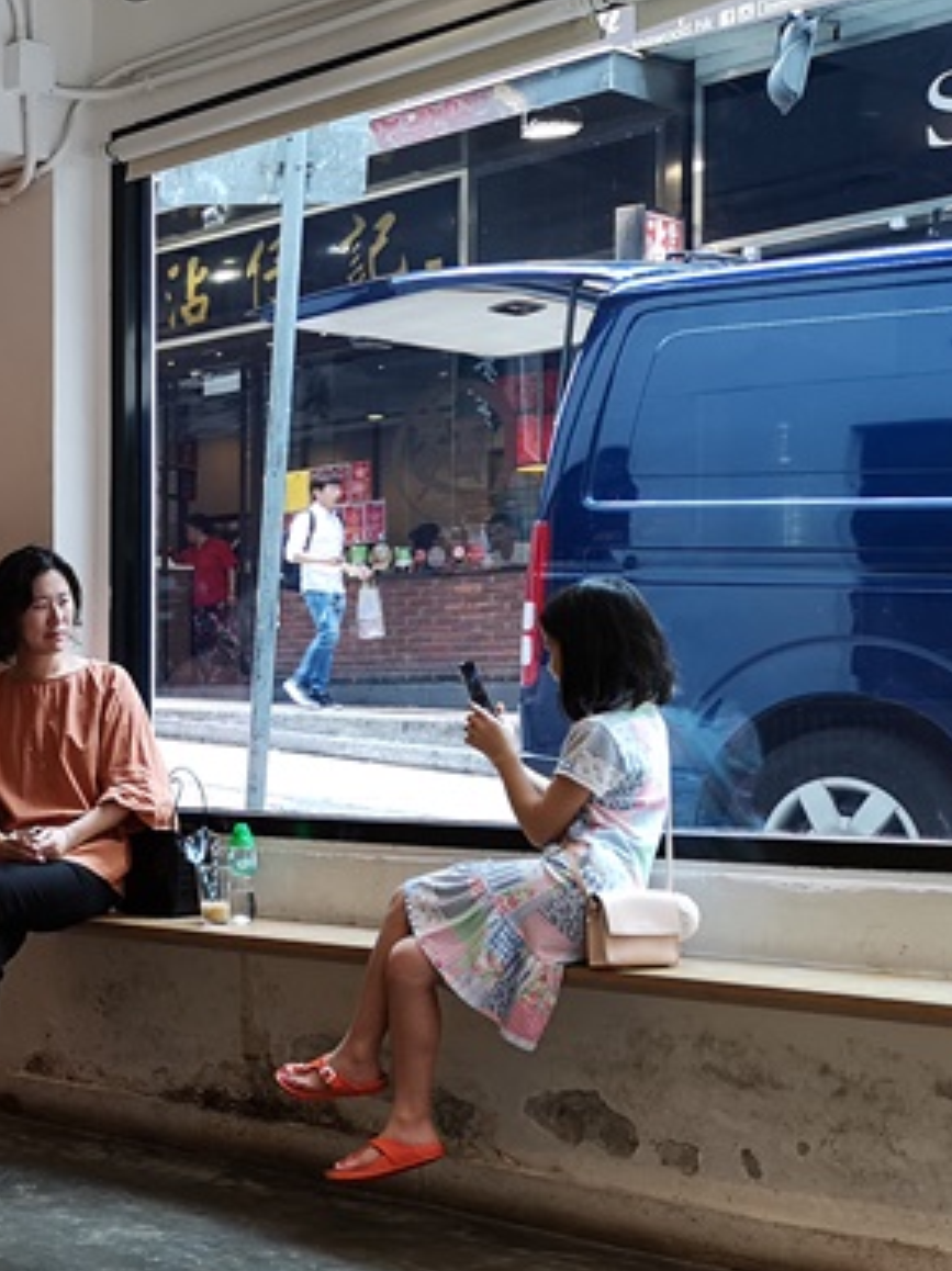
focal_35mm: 56
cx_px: -161
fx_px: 2056
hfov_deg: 24.0
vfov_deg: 34.2
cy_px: 784
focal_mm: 3.95
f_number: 1.8
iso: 80
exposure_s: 1/50
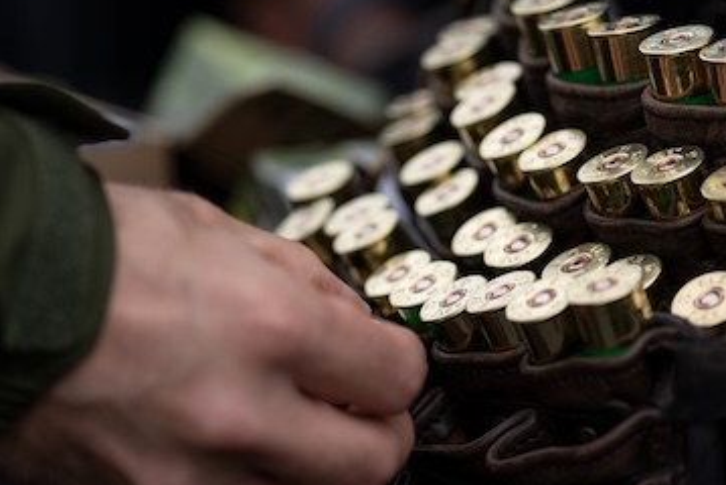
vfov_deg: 9.2
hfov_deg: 13.8
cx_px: 344
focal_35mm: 149
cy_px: 166
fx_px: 3007
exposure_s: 1/400
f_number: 2.4
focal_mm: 85
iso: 200
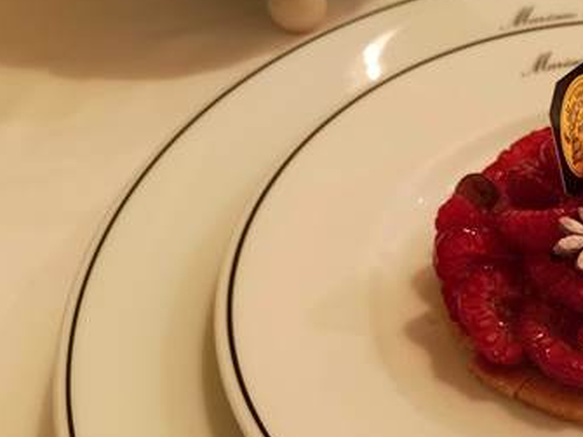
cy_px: 388
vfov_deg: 24.5
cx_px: 620
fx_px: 976
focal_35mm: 58
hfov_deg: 30.3
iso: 200
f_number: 1.8
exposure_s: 1/33.3
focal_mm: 3.95
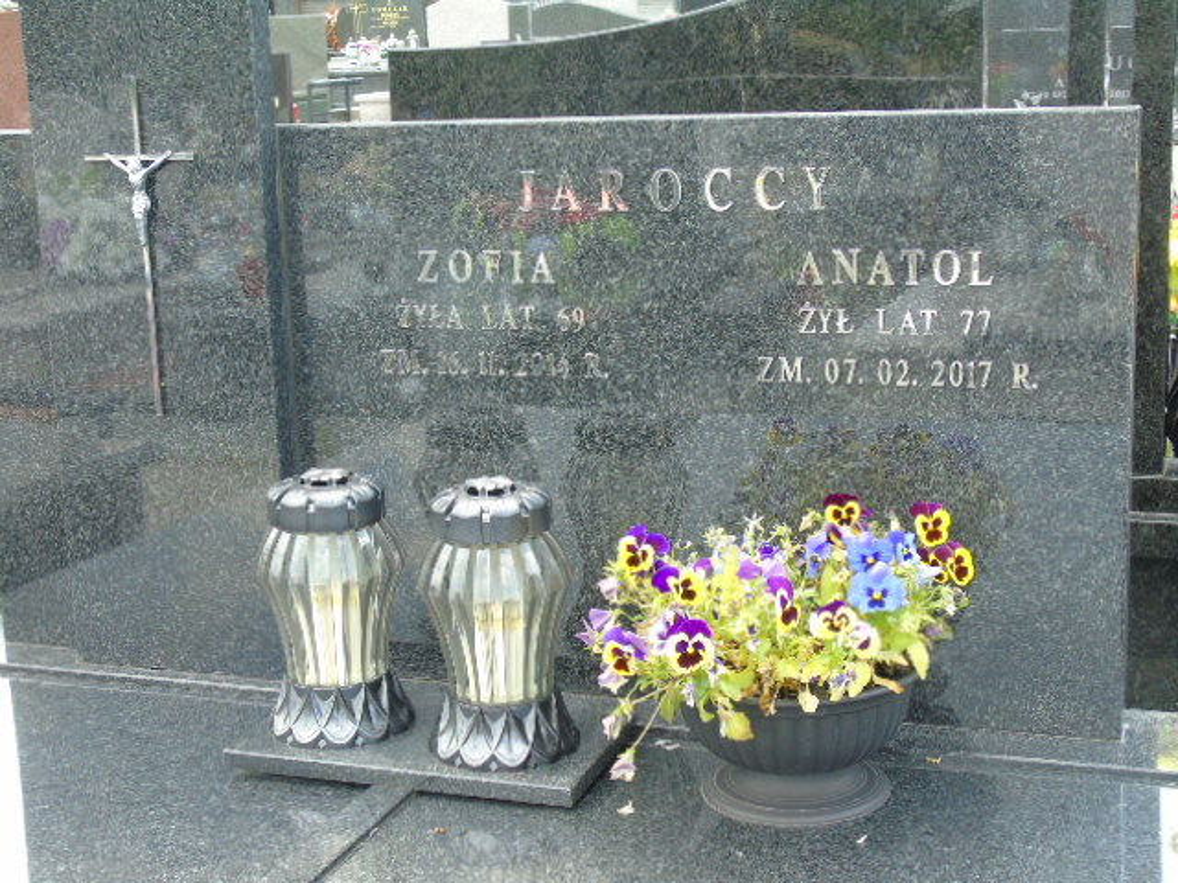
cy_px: 442
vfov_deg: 27.0
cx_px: 589
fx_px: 1838
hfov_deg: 35.5
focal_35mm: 54
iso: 80
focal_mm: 9.6
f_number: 4.3
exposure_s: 1/50
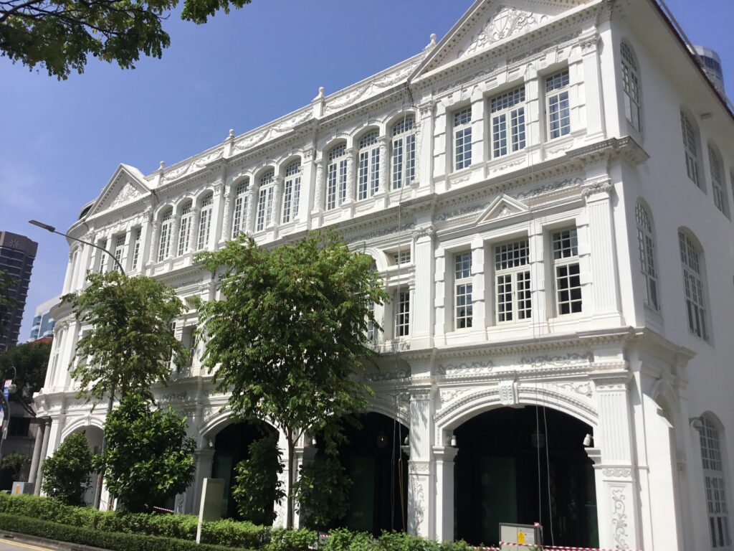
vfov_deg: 45.4
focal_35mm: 31
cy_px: 276
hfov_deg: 58.4
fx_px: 657
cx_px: 367
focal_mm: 3.3
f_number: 2.4
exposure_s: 1/2469
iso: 25
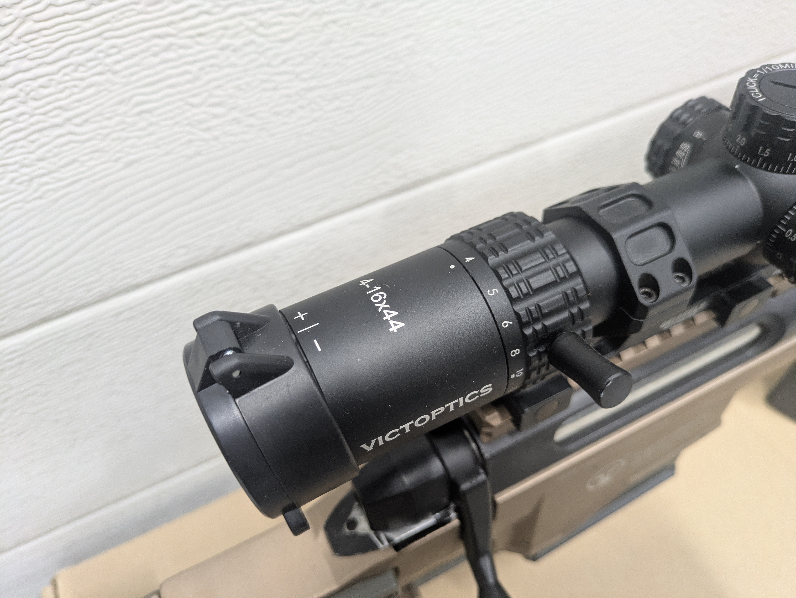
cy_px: 299
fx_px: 575
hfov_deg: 69.4
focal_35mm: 25
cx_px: 398
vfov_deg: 54.9
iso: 400
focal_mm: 5.43
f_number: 1.89
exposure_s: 1/50
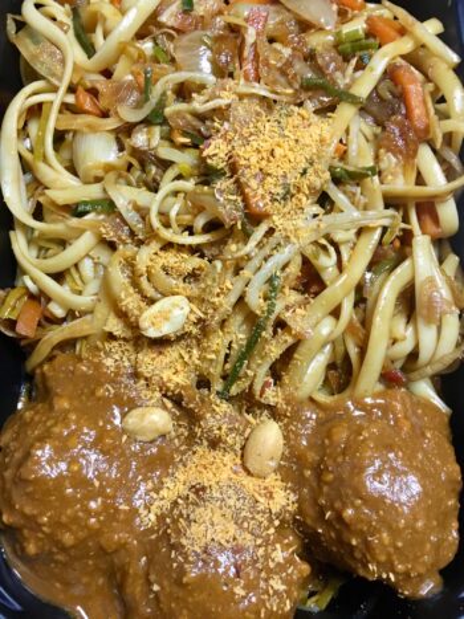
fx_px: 519
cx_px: 232
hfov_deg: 48.2
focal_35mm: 29
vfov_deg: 61.7
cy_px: 310
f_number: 2.2
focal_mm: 4.15
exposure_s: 1/33
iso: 200
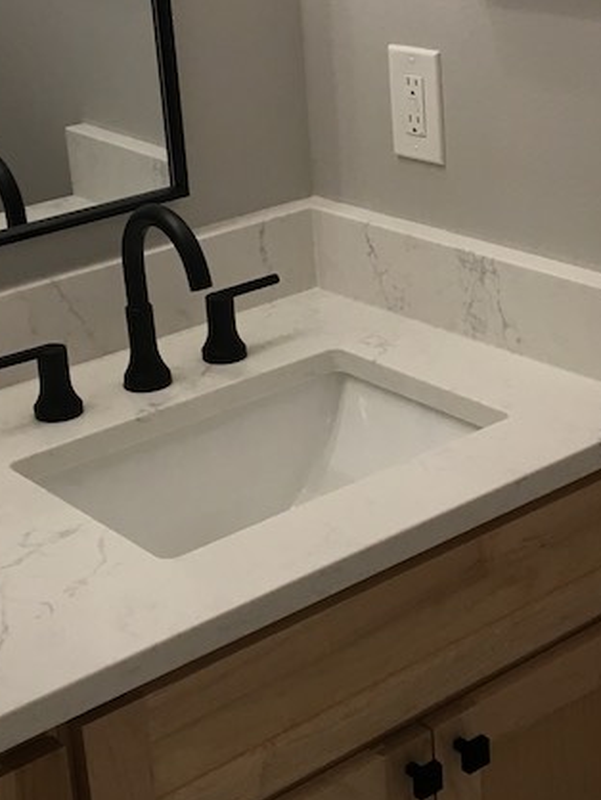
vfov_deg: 27.3
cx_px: 369
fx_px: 1642
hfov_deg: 20.7
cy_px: 302
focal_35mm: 71
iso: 32
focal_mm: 4.15
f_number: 2.2
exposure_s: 1/30
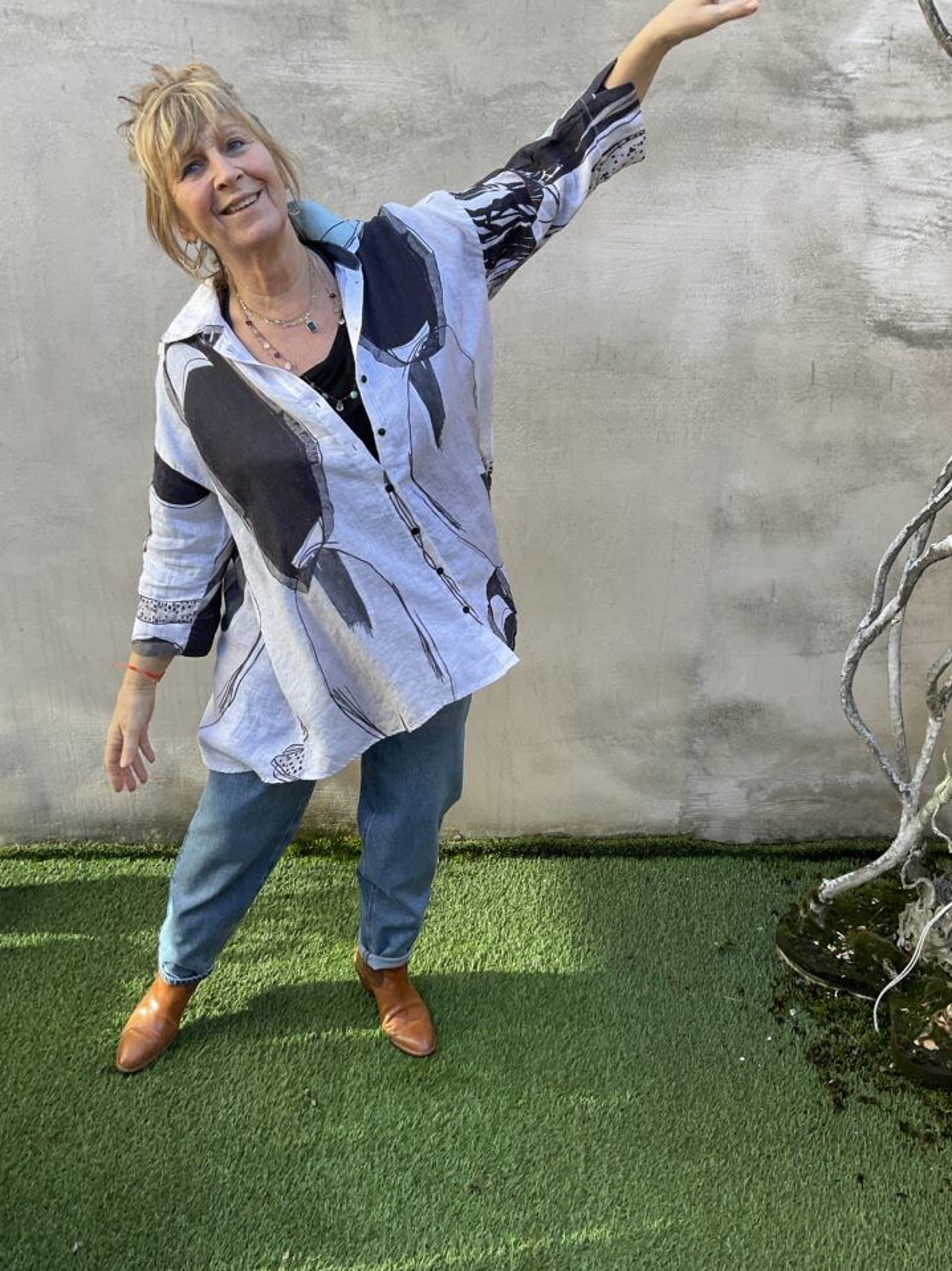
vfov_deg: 58.4
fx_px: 1137
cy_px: 638
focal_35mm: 31
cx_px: 504
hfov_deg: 45.4
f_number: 1.8
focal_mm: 3
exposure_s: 1/122
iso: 20
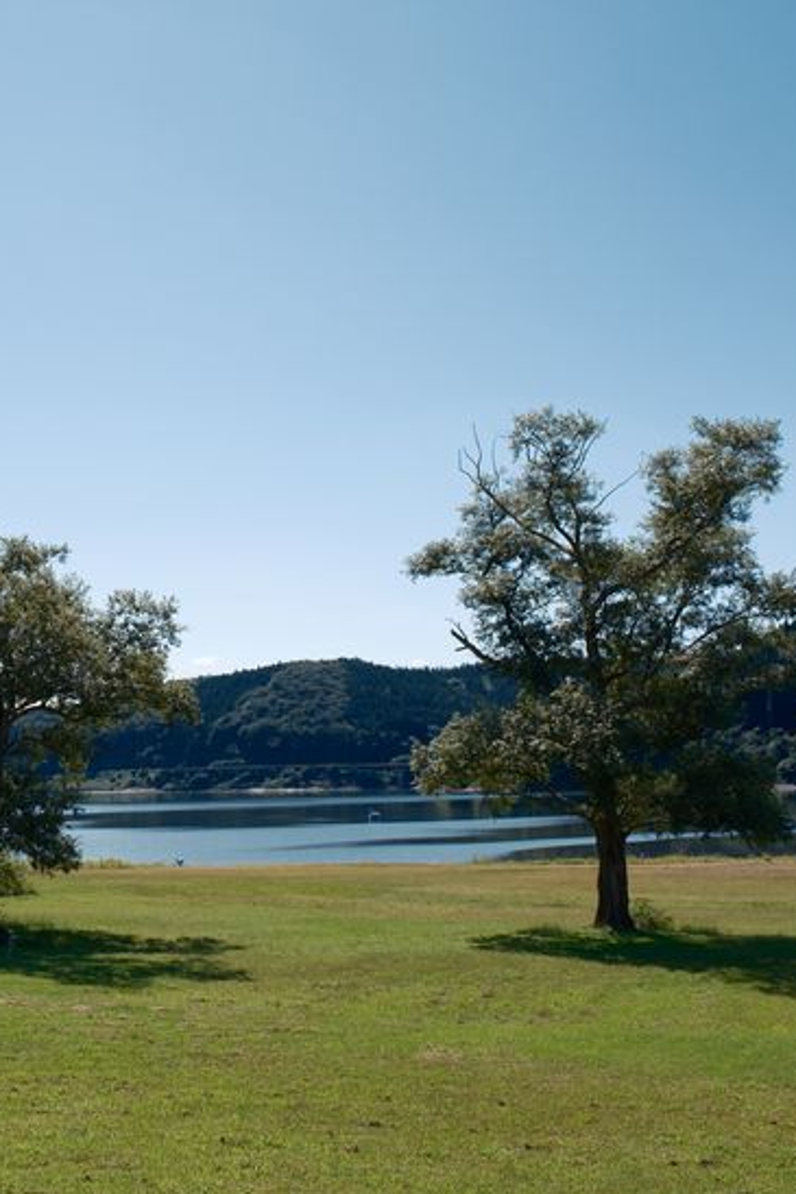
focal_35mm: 50
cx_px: 164
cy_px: 598
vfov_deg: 39.6
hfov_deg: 26.5
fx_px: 1659
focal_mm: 22
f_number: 5.6
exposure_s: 1/500
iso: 125
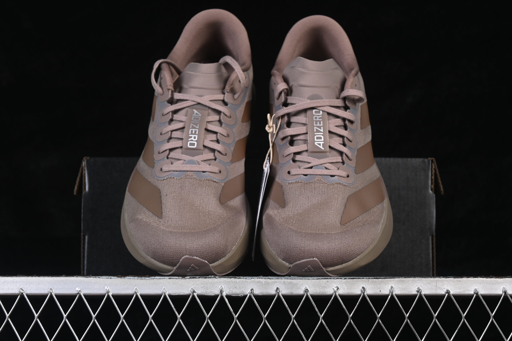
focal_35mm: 75
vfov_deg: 18.2
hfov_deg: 27.0
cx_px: 256
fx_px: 1067
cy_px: 170
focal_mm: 50
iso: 160
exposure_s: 1/60
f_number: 7.1
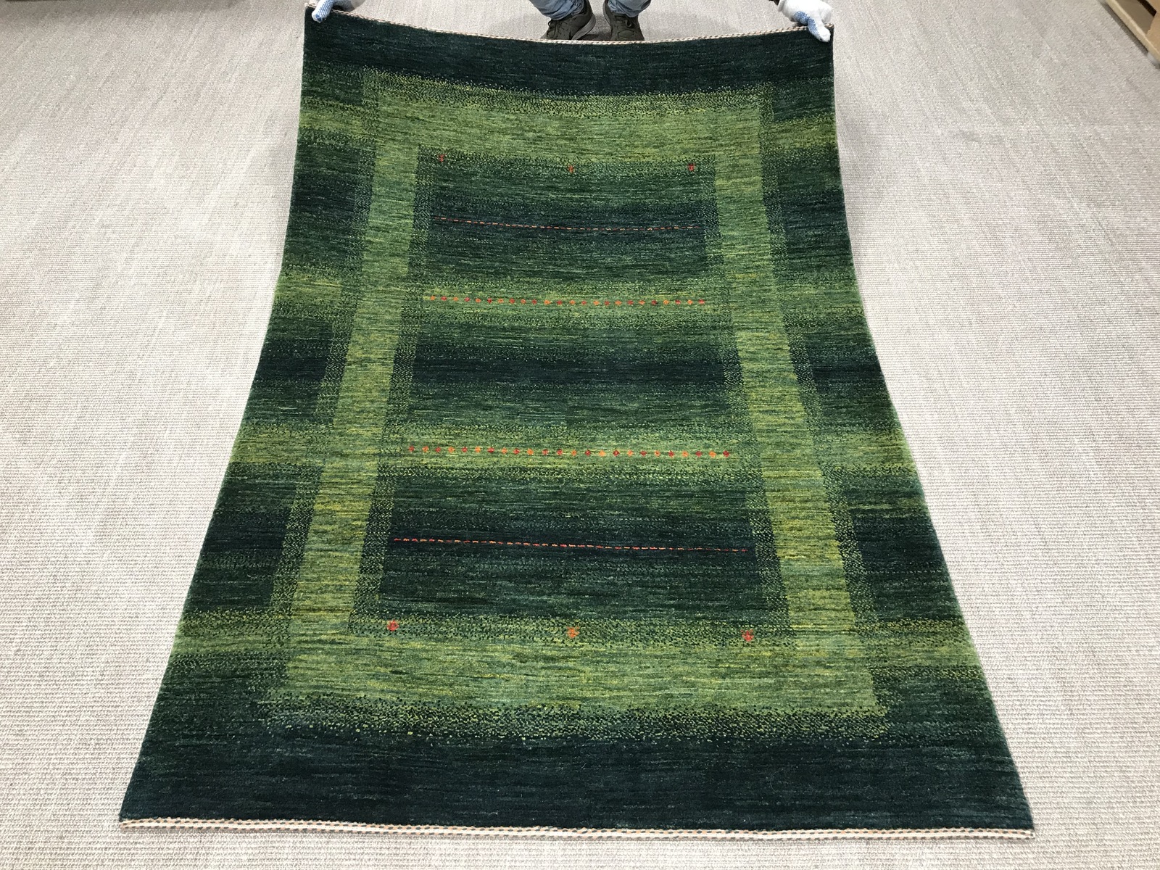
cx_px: 580
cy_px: 435
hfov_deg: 63.4
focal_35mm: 28
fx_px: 938
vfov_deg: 49.7
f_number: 1.8
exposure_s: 1/33
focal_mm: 3.99
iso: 40
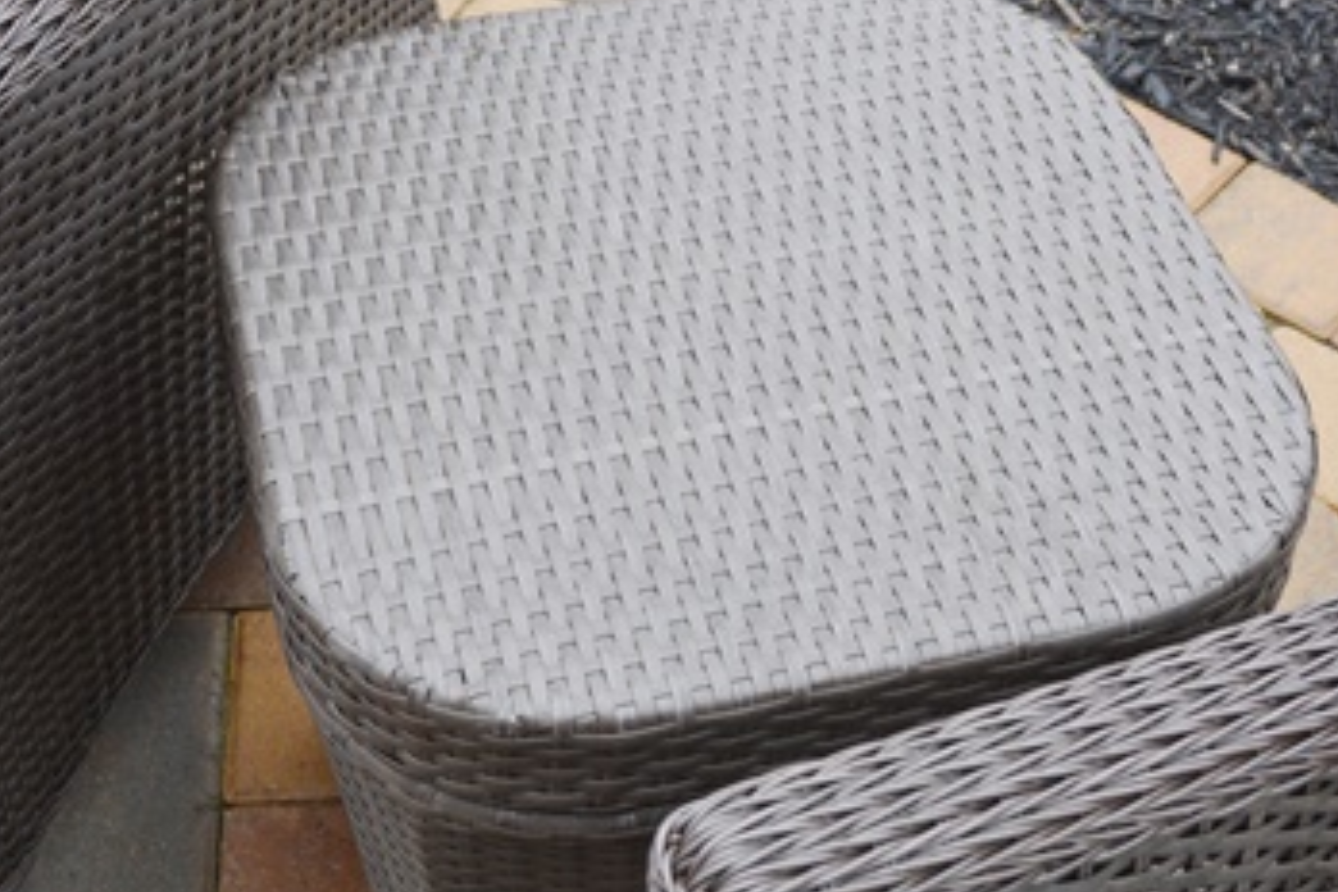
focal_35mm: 62
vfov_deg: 21.8
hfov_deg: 32.4
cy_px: 273
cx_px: 681
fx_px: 2304
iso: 320
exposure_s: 1/125
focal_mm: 24
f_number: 5.6
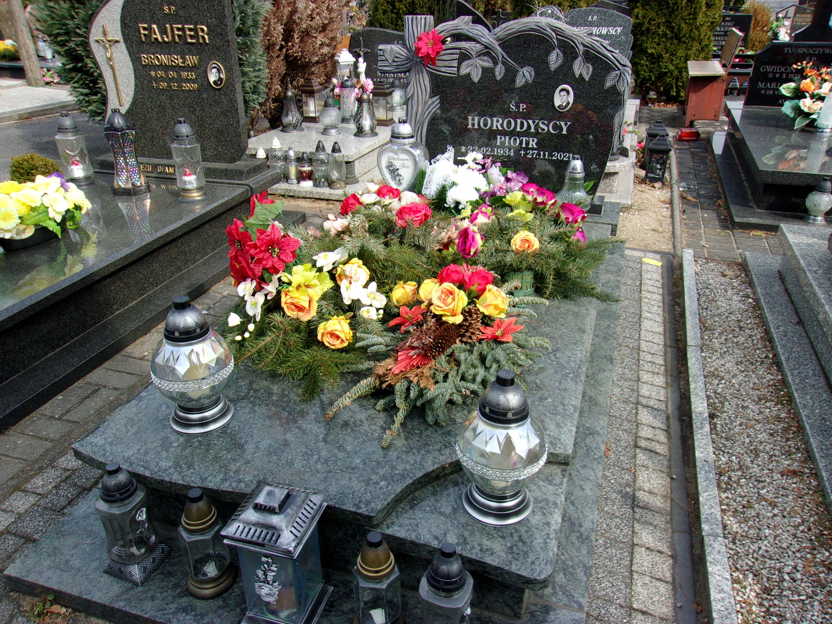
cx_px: 416
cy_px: 312
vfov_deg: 51.4
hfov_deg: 65.3
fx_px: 649
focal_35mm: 27
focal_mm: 4.9
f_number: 10.4
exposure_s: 1/45
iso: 80
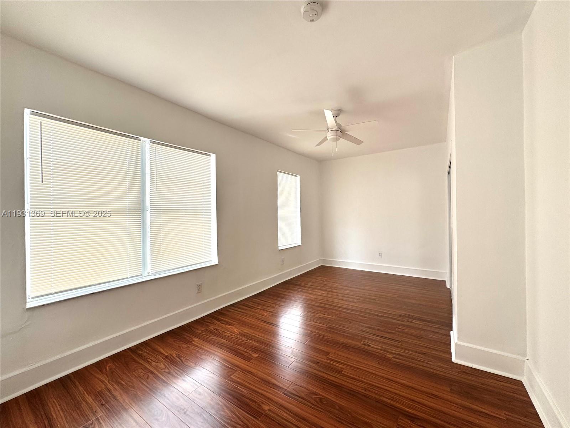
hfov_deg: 102.1
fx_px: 231
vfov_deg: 85.7
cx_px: 285
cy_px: 214
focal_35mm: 14
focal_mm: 2.22
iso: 40
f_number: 2.2
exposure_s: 1/130
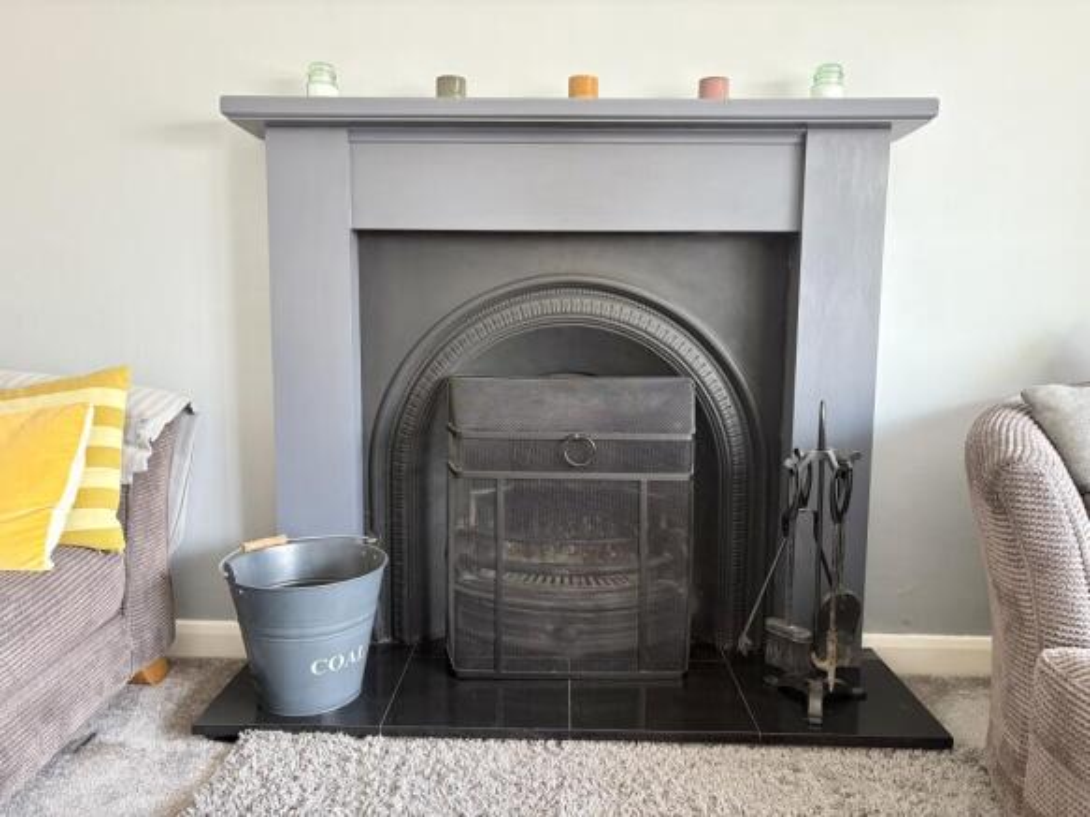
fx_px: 819
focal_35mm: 26
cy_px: 408
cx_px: 545
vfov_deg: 53.0
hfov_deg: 67.3
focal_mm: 5.96
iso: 200
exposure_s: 1/60
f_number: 1.6
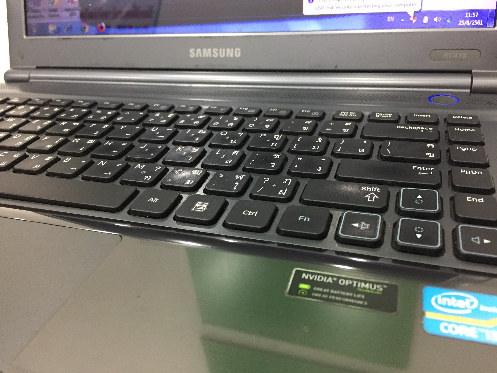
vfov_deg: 48.2
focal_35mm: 29
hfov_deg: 61.7
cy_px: 186
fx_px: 416
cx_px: 248
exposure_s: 1/25
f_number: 2.2
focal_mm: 4.15
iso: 250
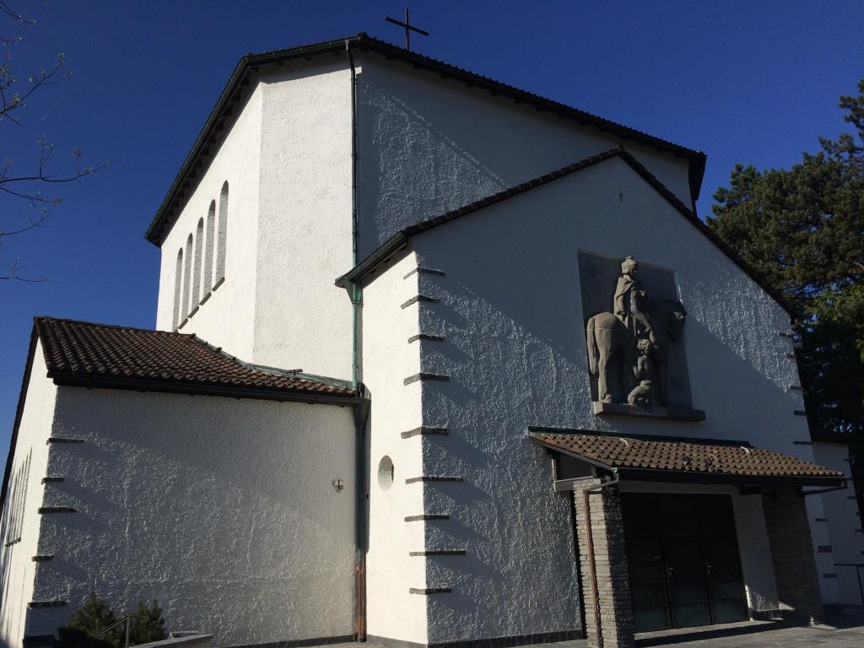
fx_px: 724
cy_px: 324
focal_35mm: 29
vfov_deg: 48.2
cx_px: 432
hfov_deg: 61.7
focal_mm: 4.15
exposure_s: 1/4566
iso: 32
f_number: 2.2
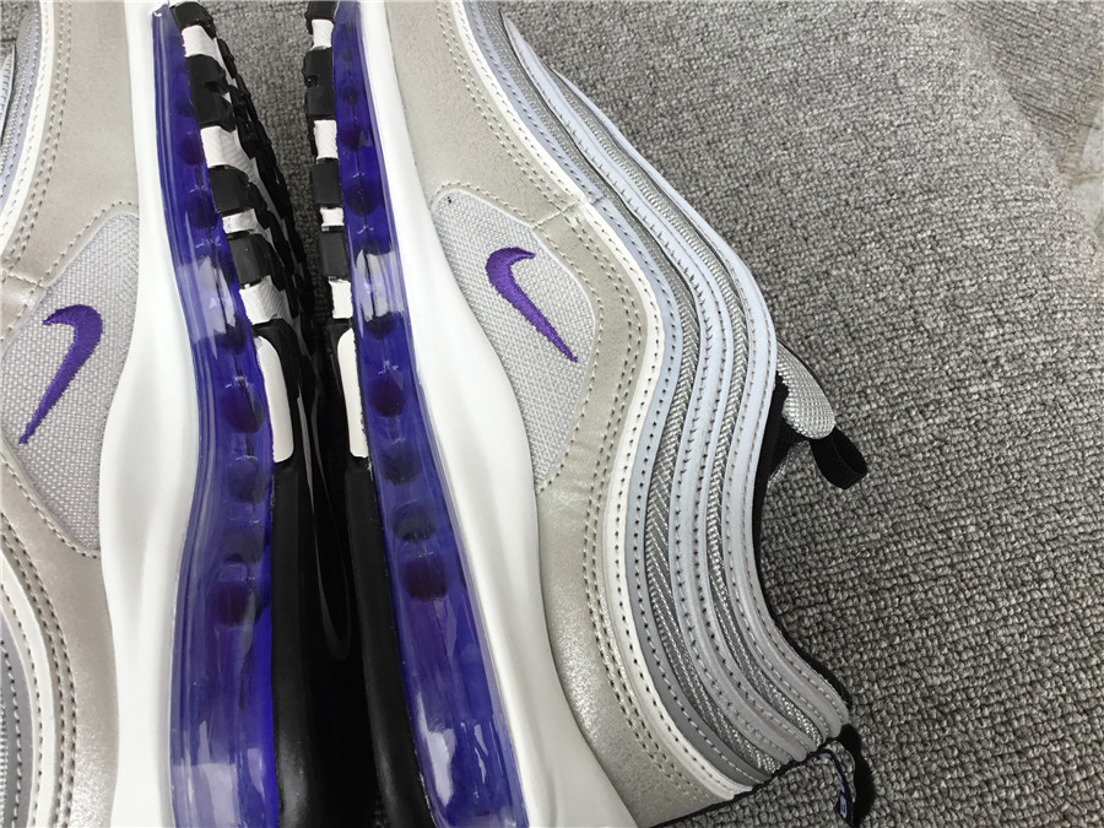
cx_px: 552
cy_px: 414
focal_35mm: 31
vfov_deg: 45.4
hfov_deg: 58.4
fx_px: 989
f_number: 2.4
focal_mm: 3.3
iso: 25
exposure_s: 1/116
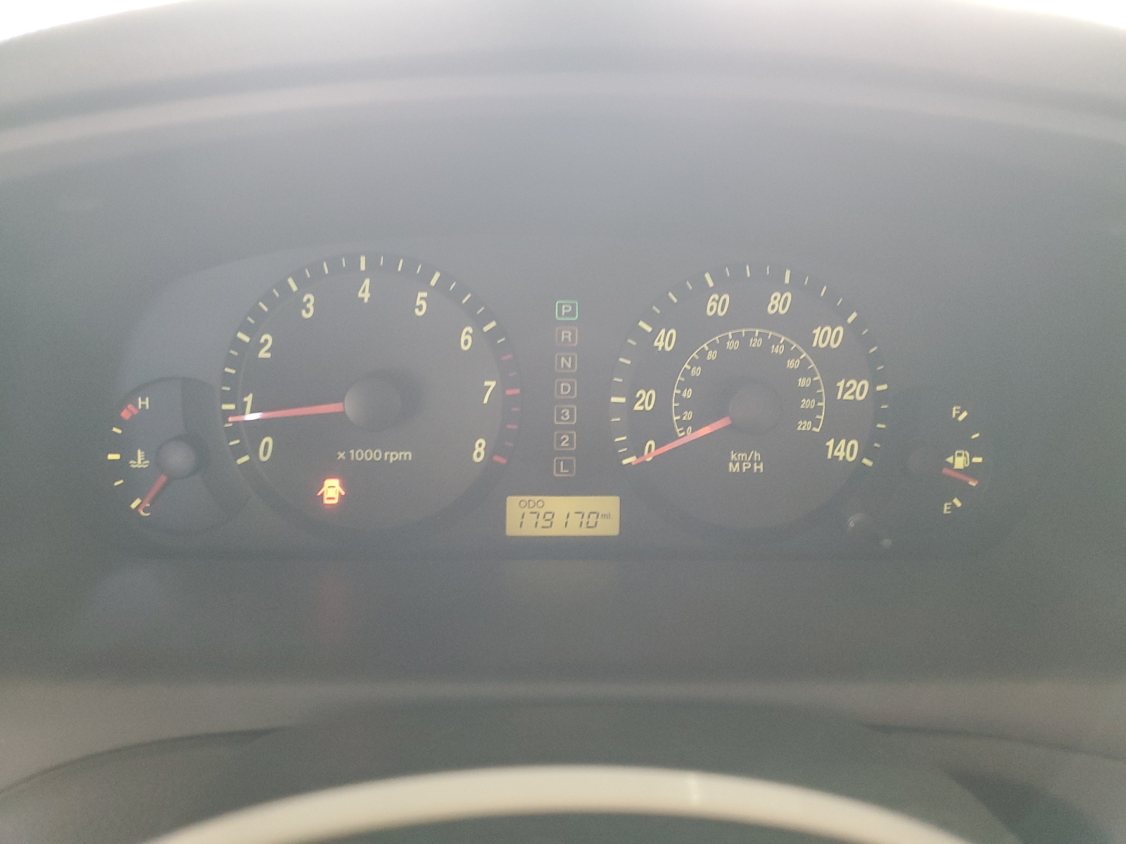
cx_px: 563
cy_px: 422
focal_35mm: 26
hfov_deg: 67.3
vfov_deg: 53.1
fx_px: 846
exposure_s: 1/60.2
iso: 235
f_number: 1.5
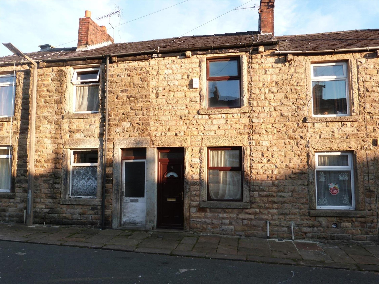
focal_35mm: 25
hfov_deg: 69.4
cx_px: 190
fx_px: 274
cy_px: 142
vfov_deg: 54.9
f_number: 4
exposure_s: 1/125
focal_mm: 4.5
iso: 100
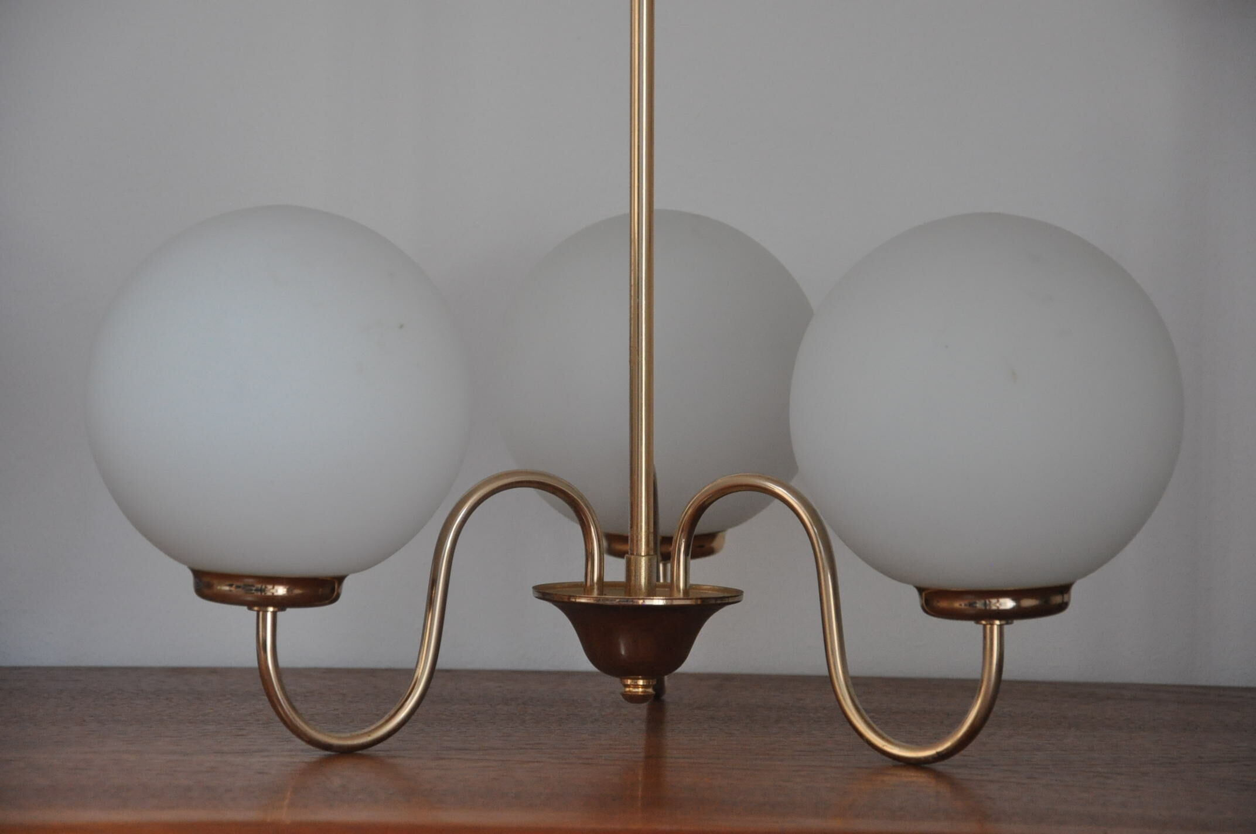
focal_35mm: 128
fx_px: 4443
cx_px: 628
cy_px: 417
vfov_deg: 10.7
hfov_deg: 16.1
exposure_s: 1/80
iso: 1600
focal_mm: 85
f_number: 5.6
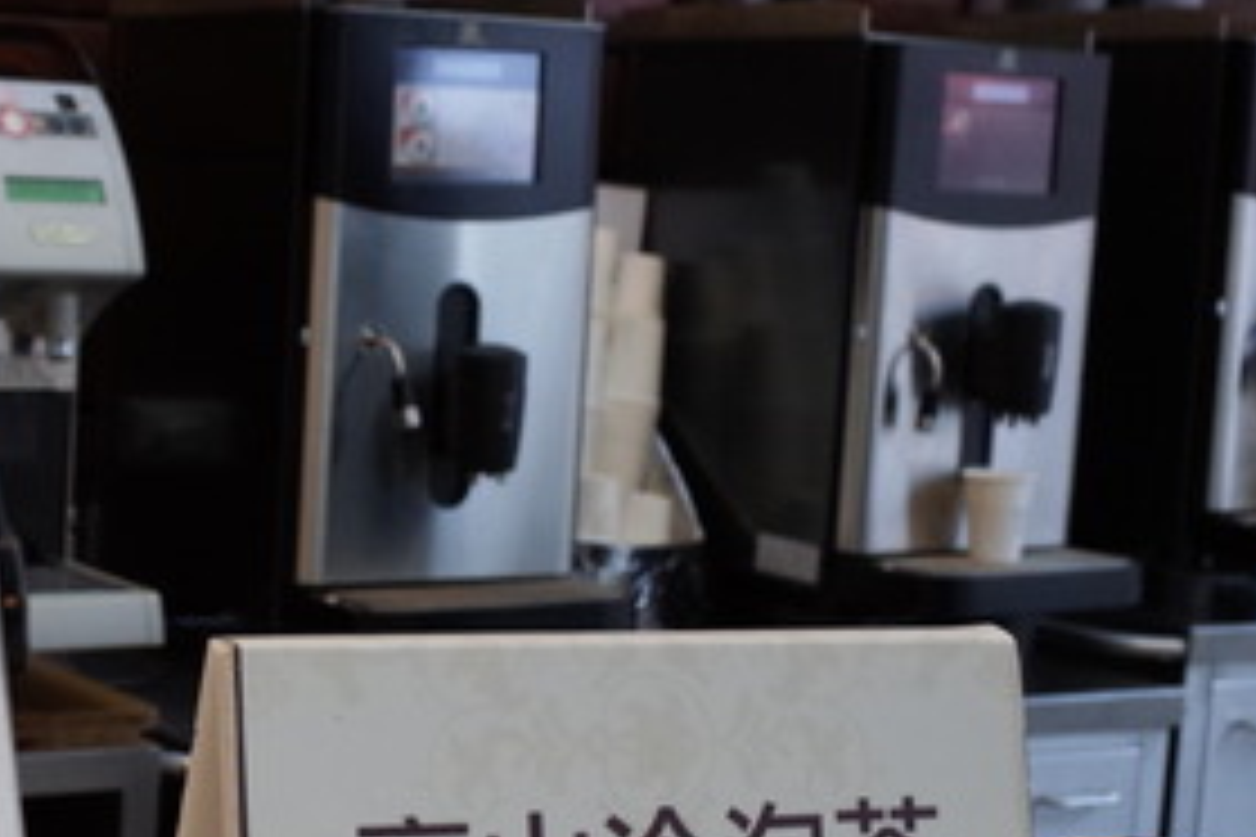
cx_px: -61
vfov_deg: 18.2
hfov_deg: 25.4
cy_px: 459
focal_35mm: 75
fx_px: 2616
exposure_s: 1/40
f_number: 5
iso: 800
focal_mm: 18.3
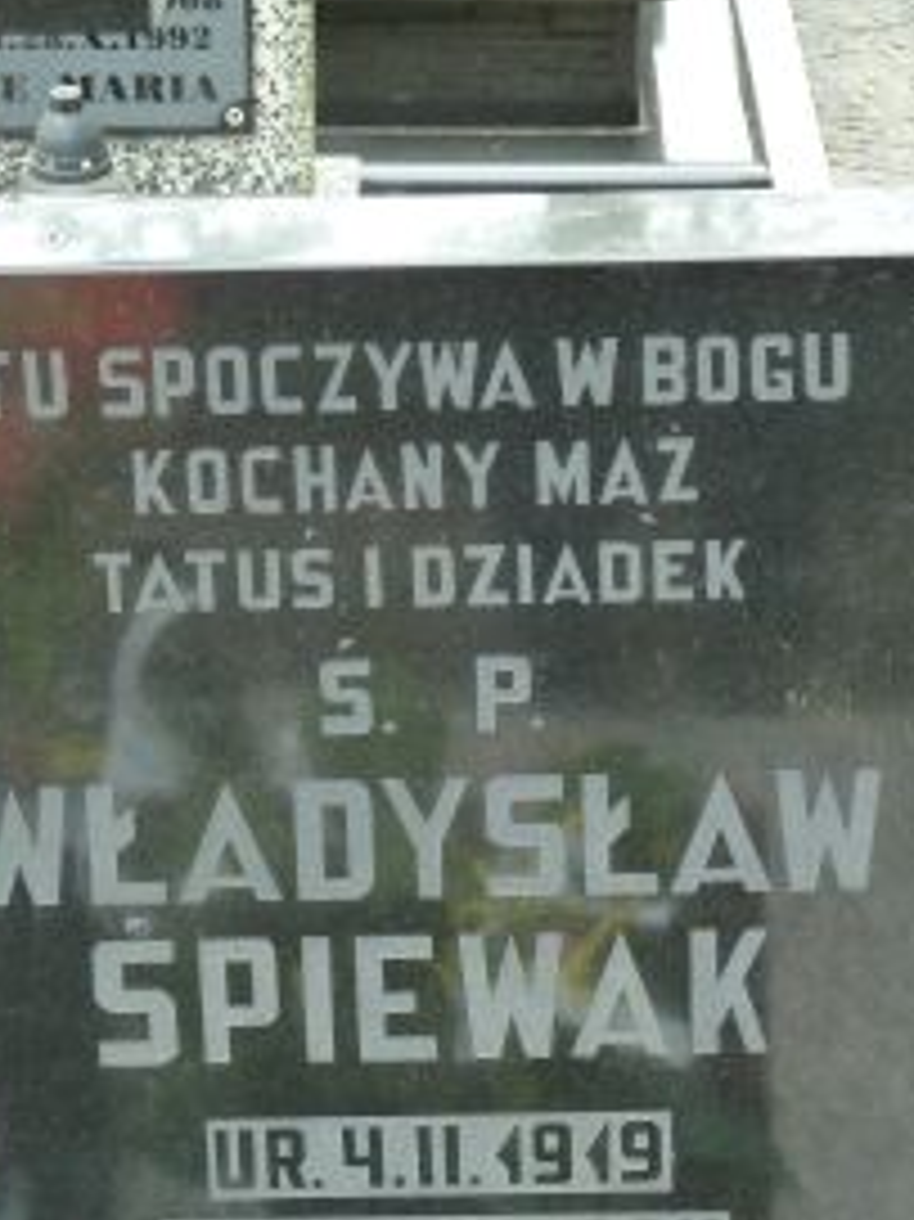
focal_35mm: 147
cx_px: 531
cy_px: 1008
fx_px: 5179
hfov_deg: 10.1
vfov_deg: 13.4
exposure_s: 1/80
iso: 320
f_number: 4.2
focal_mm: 13.7
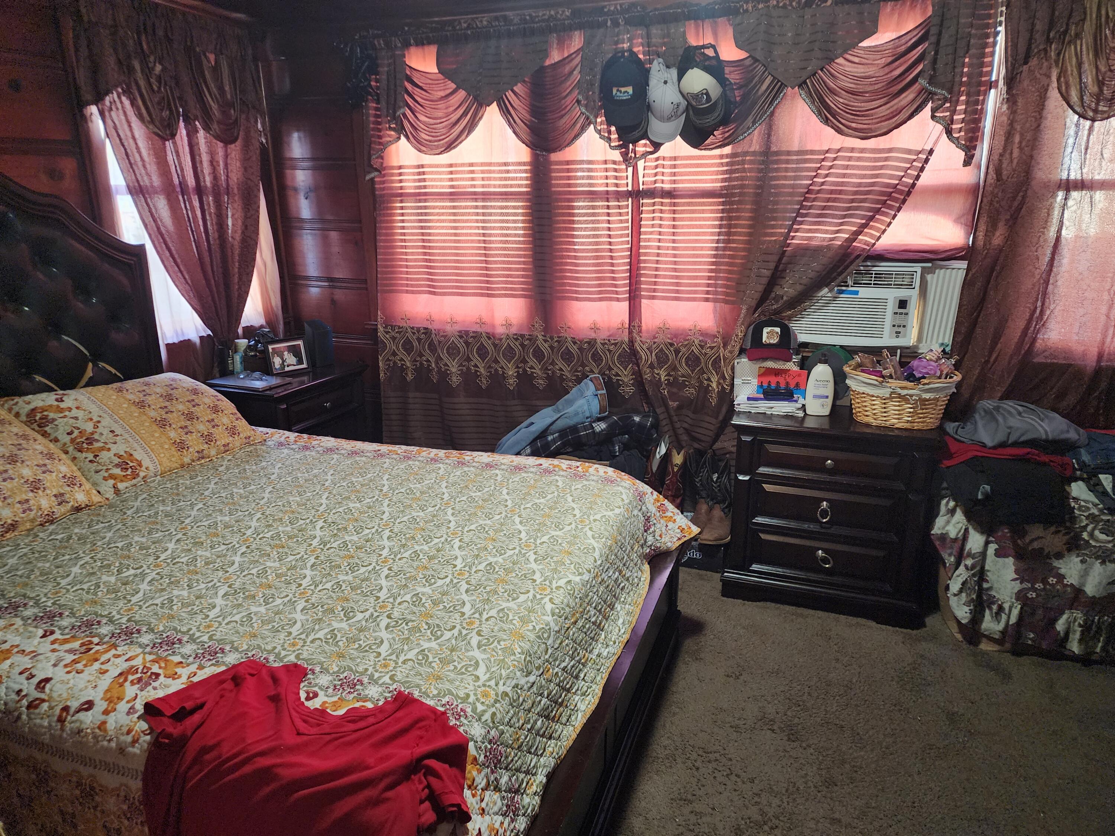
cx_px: 558
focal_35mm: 23
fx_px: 741
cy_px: 418
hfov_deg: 73.9
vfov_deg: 58.9
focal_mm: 6.4
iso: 640
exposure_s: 1/60
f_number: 1.8
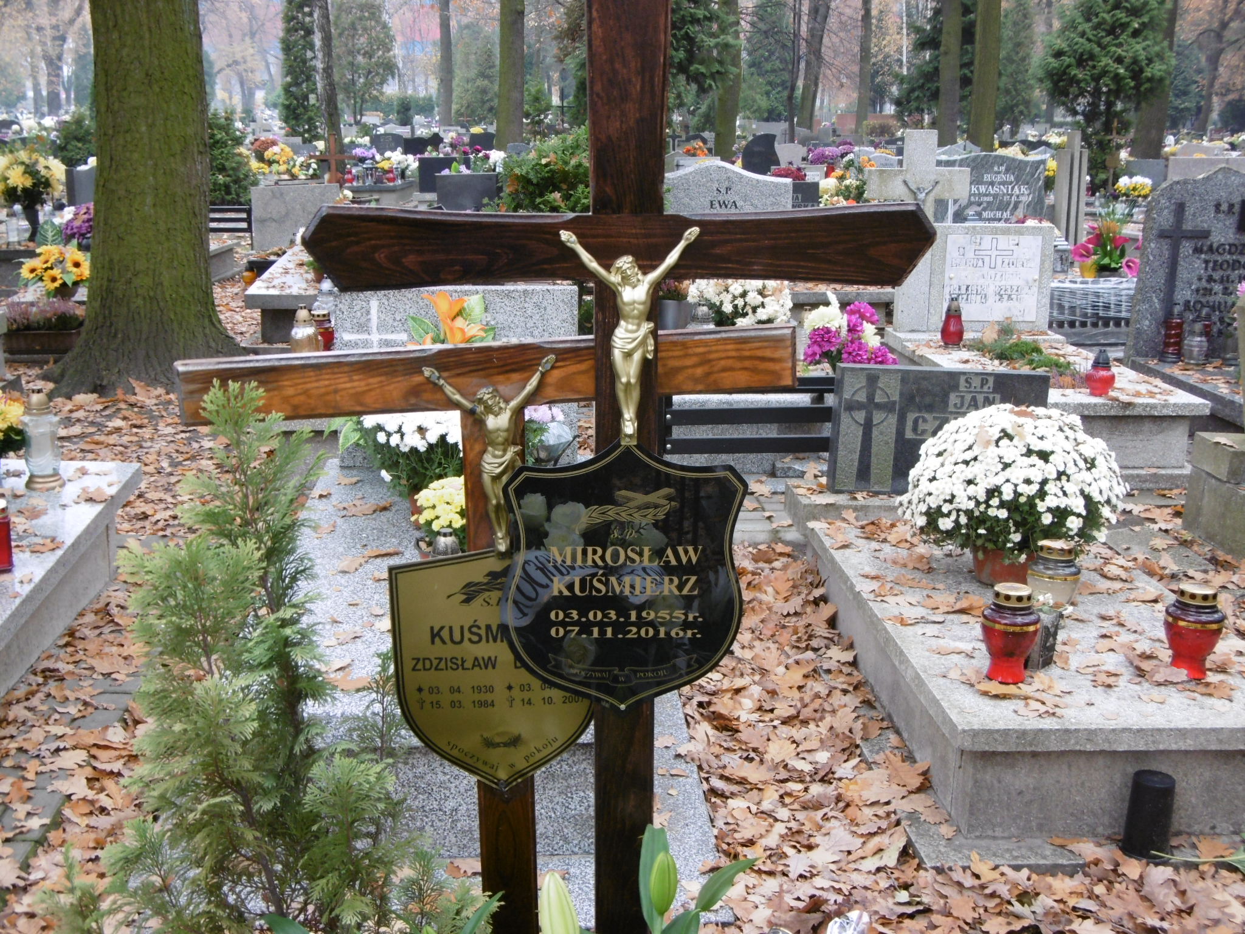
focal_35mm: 43
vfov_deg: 33.6
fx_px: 1547
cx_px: 622
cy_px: 467
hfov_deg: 43.9
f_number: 3.8
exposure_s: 1/60
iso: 160
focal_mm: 7.7
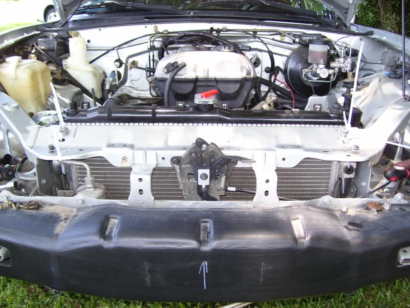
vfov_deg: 39.7
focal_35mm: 36
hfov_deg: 51.3
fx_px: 426
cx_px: 205
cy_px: 154
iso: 80
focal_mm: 6
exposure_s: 1/60
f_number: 2.7
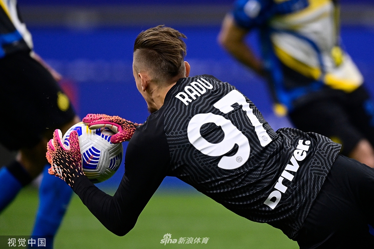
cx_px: 187
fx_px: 5816
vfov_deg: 2.5
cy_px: 124
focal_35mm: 560
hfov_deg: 3.7
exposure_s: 1/1600
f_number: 4
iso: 3200
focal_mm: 560
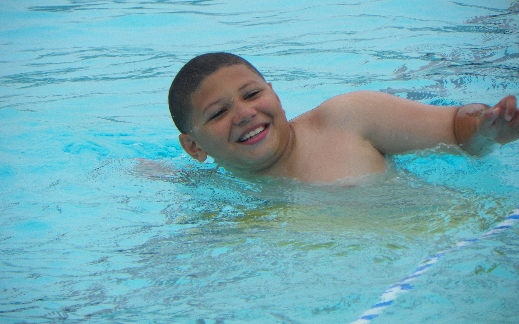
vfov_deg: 3.0
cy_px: 139
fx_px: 6125
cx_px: 259
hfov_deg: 4.9
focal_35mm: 433
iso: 64
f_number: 5
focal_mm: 72.7
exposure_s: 1/500
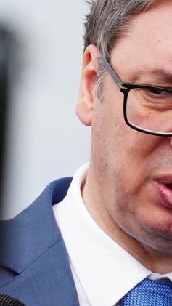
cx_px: 339
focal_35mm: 807
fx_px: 6539
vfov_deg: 2.7
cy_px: 148
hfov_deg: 1.5
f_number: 8
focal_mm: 135
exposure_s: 1/4000
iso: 2500
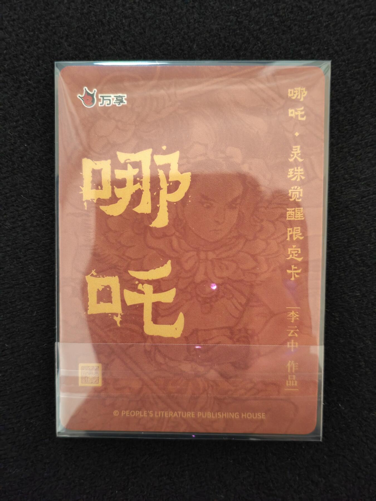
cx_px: 188
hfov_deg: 51.4
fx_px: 391
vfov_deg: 65.3
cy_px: 250
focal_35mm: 27
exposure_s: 1/25
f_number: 1.8
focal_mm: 5.53
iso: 2500
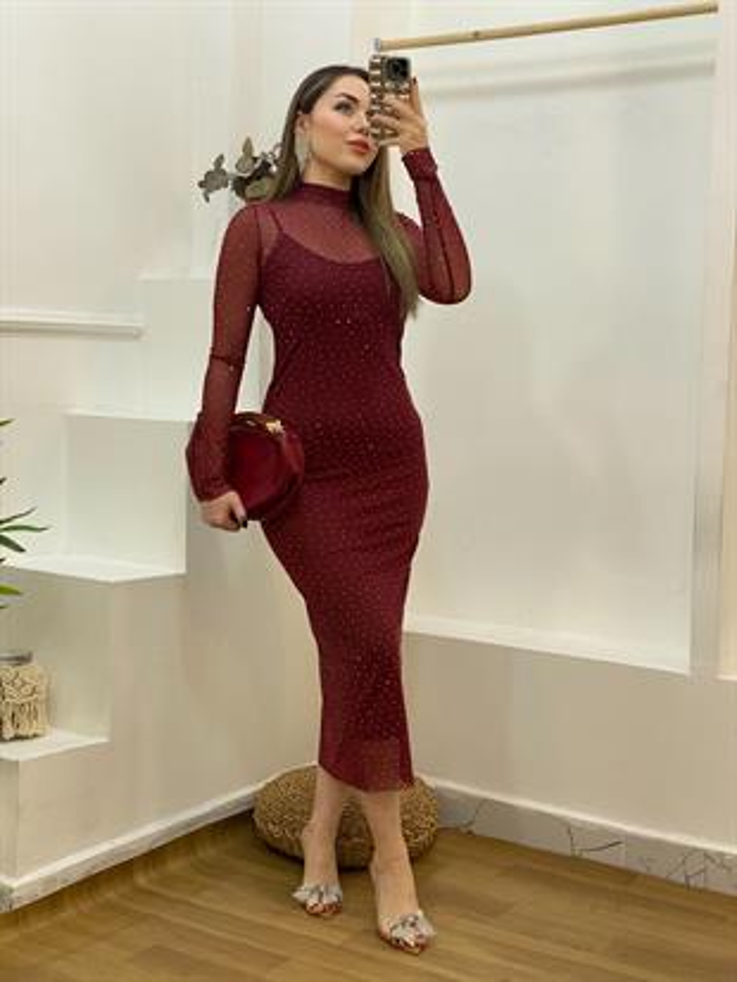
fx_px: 1475
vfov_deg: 36.8
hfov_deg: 28.0
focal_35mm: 52
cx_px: 368
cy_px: 491
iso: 64
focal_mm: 6
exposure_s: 1/100
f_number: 2
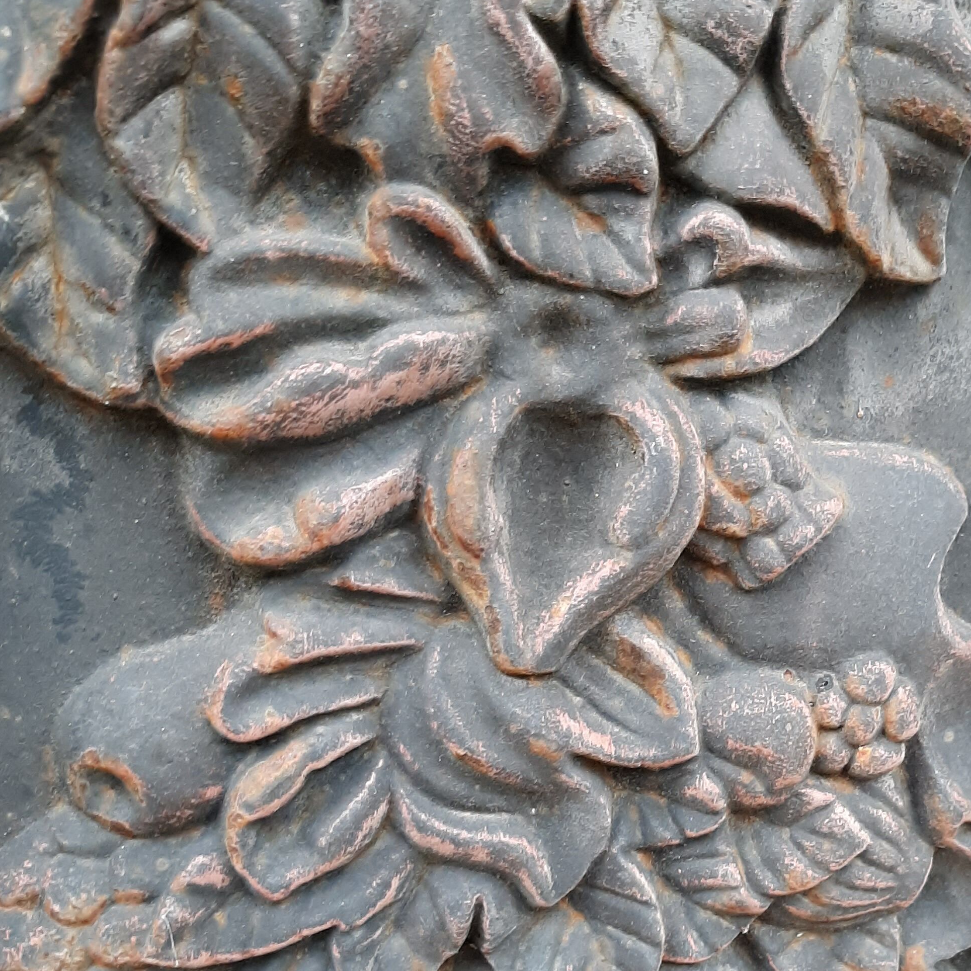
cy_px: 729
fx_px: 1523
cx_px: 736
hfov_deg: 34.6
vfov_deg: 34.6
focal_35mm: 48
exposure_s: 1/100
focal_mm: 3.93
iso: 40
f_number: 1.7
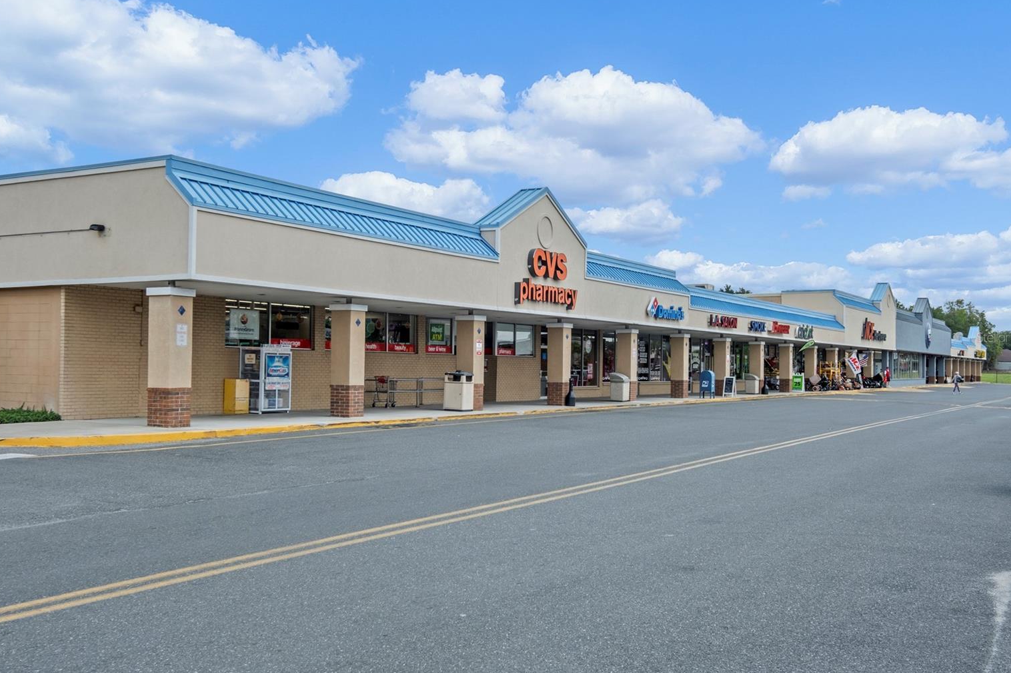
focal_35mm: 38
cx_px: 502
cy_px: 337
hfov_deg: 50.7
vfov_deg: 35.0
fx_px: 1067
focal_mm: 24
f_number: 11
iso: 160
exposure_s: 1/80
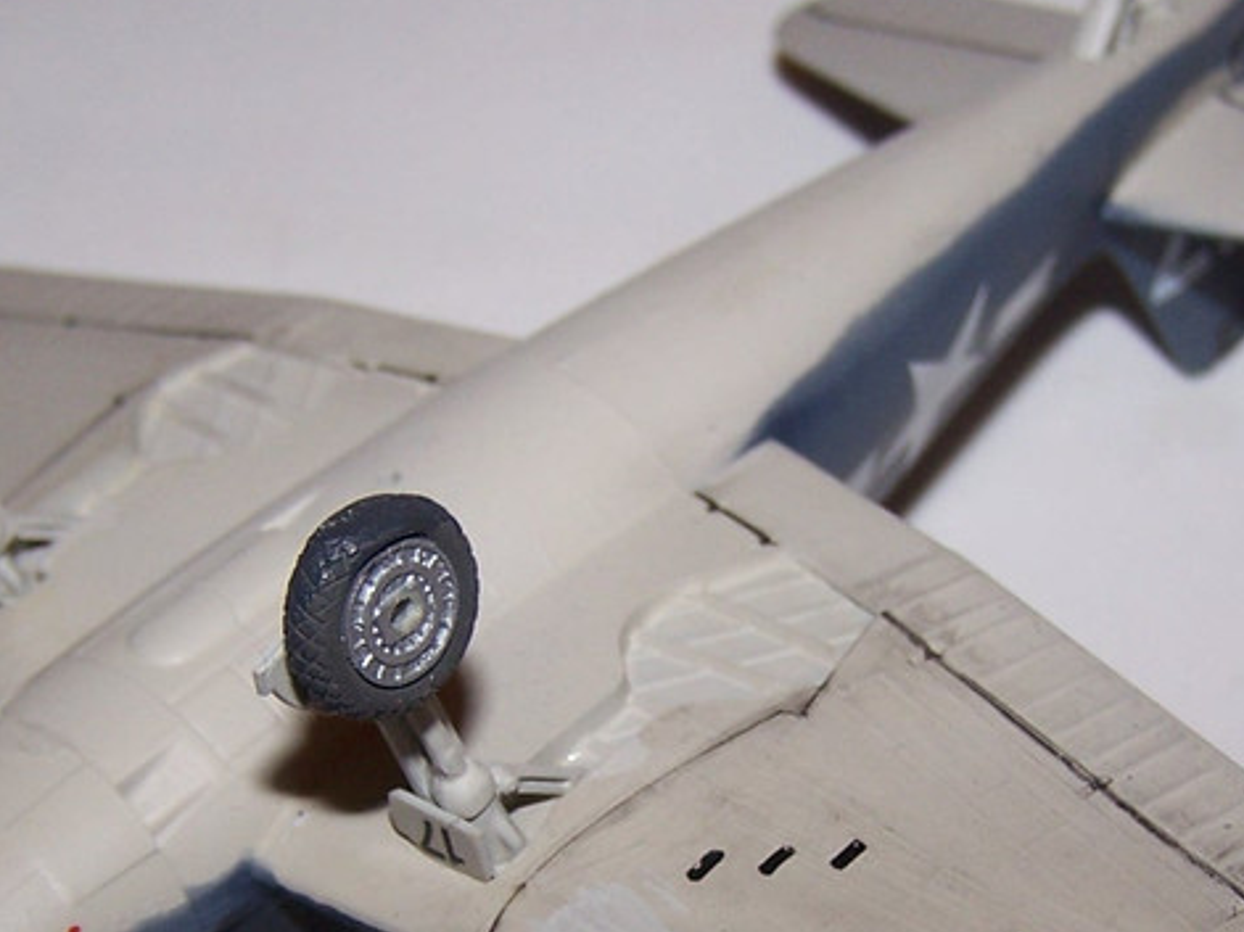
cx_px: 709
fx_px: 3090
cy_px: 848
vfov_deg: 16.9
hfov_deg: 22.7
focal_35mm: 86
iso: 80
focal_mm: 6.3
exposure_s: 1/60
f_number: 2.8
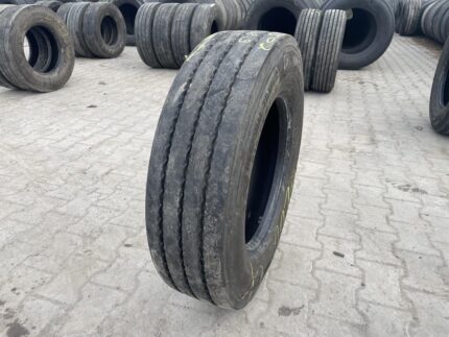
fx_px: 337
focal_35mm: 26
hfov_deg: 67.3
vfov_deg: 53.1
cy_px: 168
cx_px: 224
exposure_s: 1/401
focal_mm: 4.2
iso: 32
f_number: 1.6
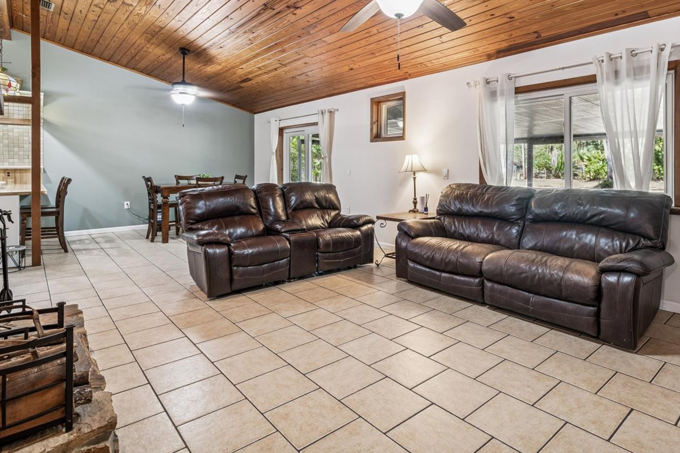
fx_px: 359
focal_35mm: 19
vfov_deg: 63.9
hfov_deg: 86.7
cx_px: 371
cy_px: 178
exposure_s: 1/1.25
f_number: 7.1
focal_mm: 10
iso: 100
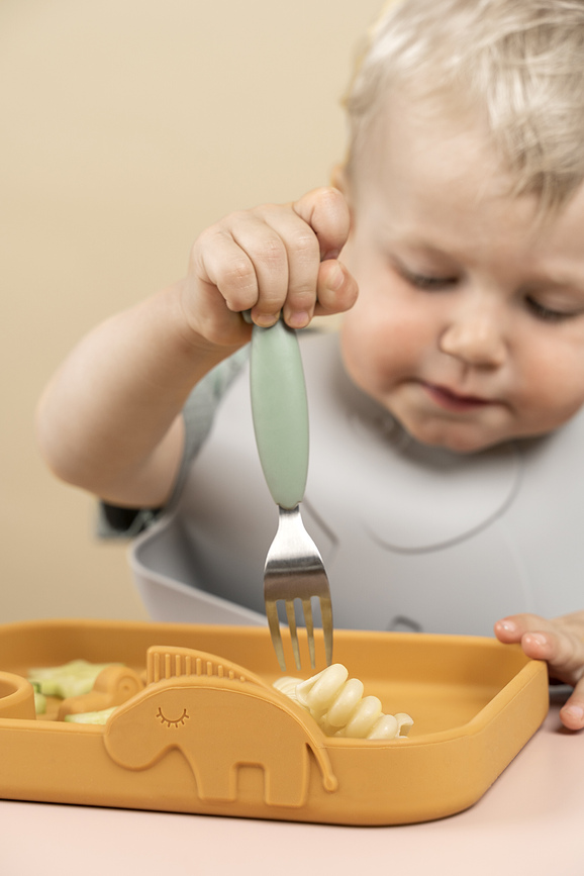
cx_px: 292
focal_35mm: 75
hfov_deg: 18.2
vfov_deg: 27.0
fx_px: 1825
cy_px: 438
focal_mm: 75
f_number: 6.3
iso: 250
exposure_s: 1/100
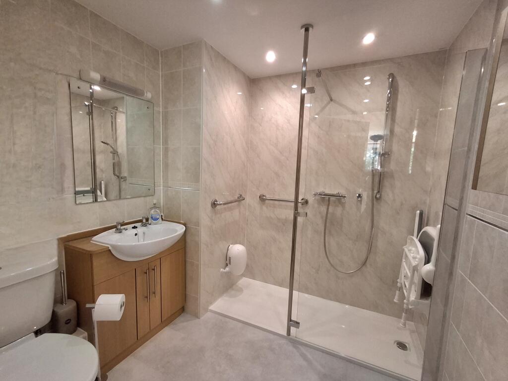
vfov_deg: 78.1
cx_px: 254
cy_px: 190
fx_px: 235
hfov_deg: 94.5
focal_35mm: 16
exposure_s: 1/50
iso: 250
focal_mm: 1.64
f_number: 2.2
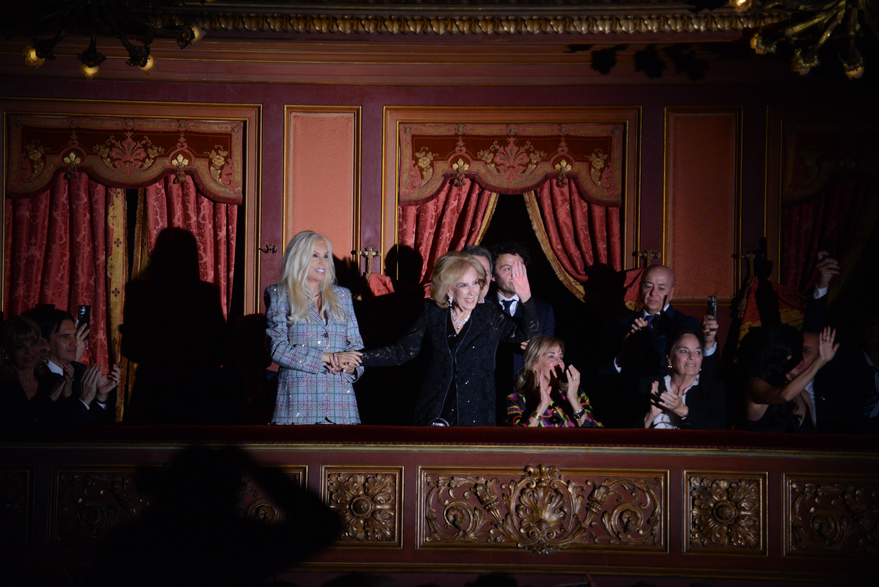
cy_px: 294
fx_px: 4885
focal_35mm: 200
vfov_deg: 6.9
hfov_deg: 10.3
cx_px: 440
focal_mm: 200
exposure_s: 1/1000
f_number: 2.8
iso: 3200
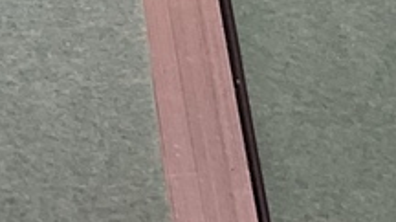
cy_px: -130
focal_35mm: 211
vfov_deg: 5.7
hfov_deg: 9.4
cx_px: -440
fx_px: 2213
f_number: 1.8
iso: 64
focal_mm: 3
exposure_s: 1/120
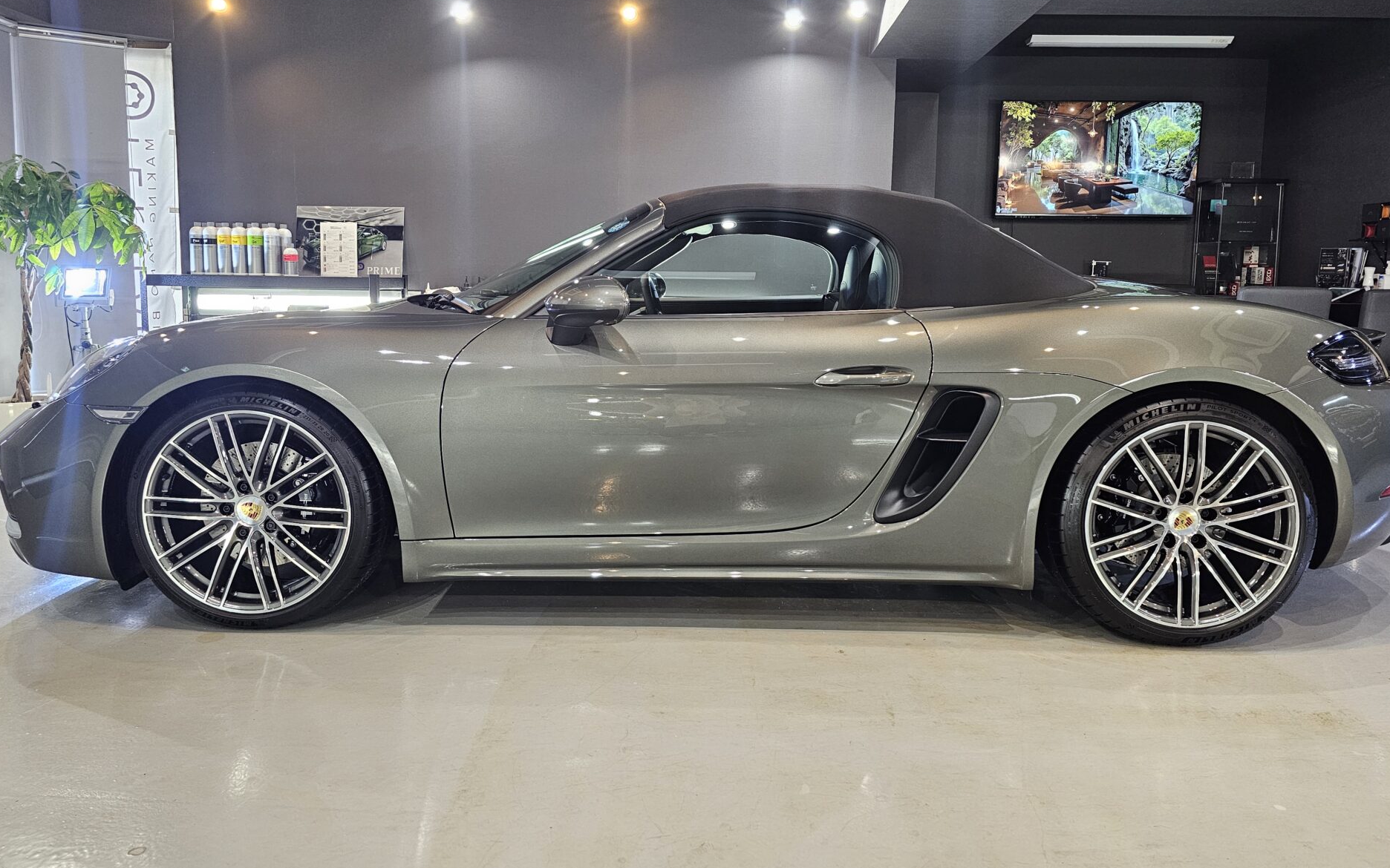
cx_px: 696
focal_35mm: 25
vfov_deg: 49.1
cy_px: 369
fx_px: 947
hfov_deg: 72.5
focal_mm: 6.3
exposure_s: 1/100
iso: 500
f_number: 1.7
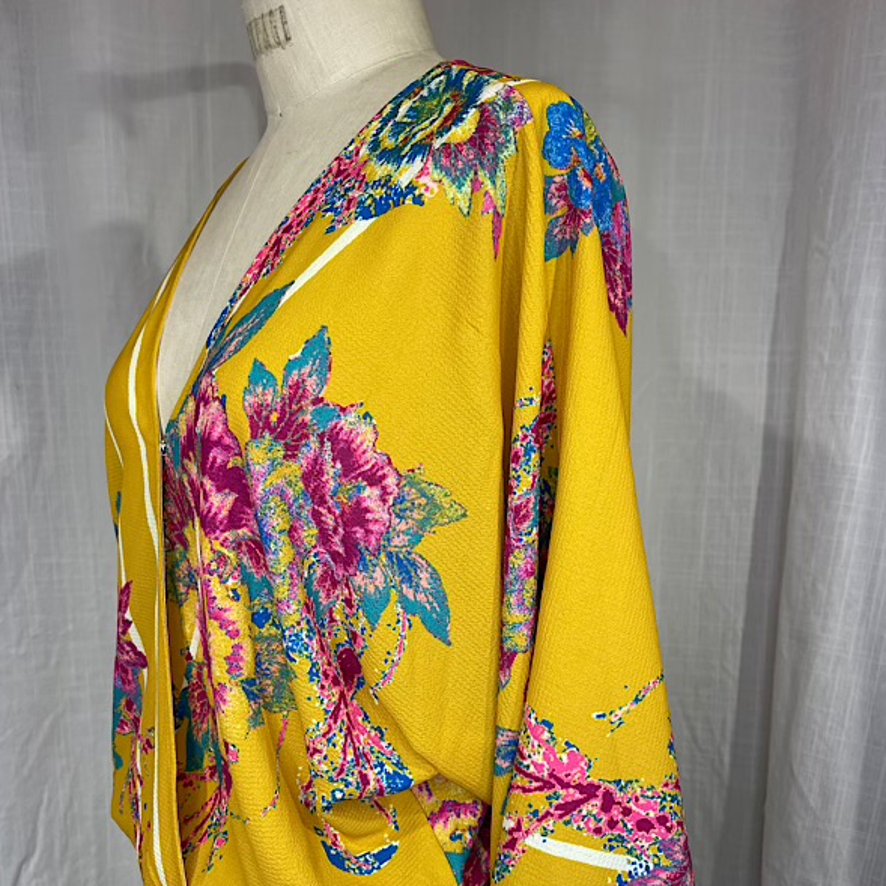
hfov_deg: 54.0
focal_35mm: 30
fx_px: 869
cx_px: 436
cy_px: 542
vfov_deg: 53.6
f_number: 1.6
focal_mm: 5.1
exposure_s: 1/315
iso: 32
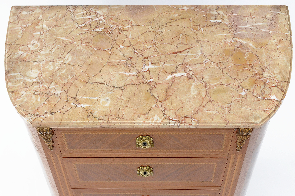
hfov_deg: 45.0
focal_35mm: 44
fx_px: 356
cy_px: 98
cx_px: 148
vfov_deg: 30.8
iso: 400
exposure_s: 1/320
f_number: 6.3
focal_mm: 29
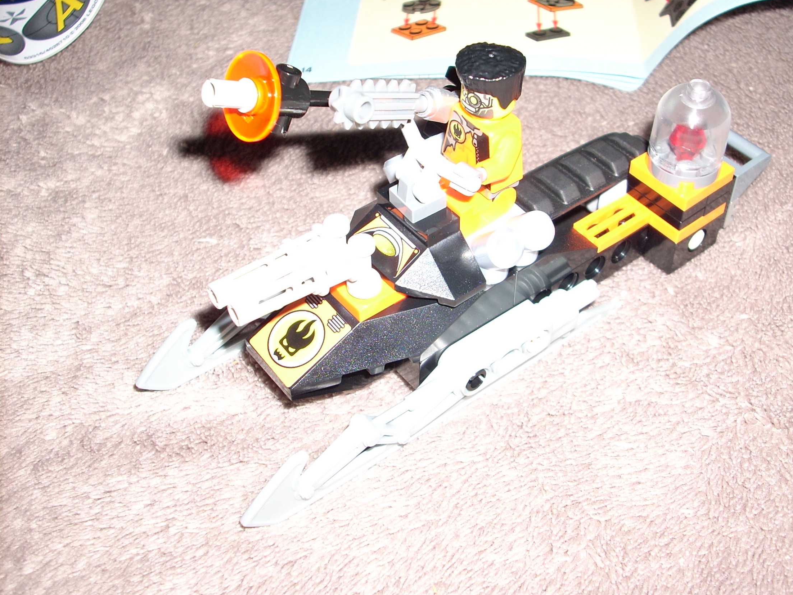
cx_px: 460
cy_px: 256
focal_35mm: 43
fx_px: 985
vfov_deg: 33.5
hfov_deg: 43.7
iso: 64
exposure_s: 1/60
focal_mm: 6.2
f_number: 2.8
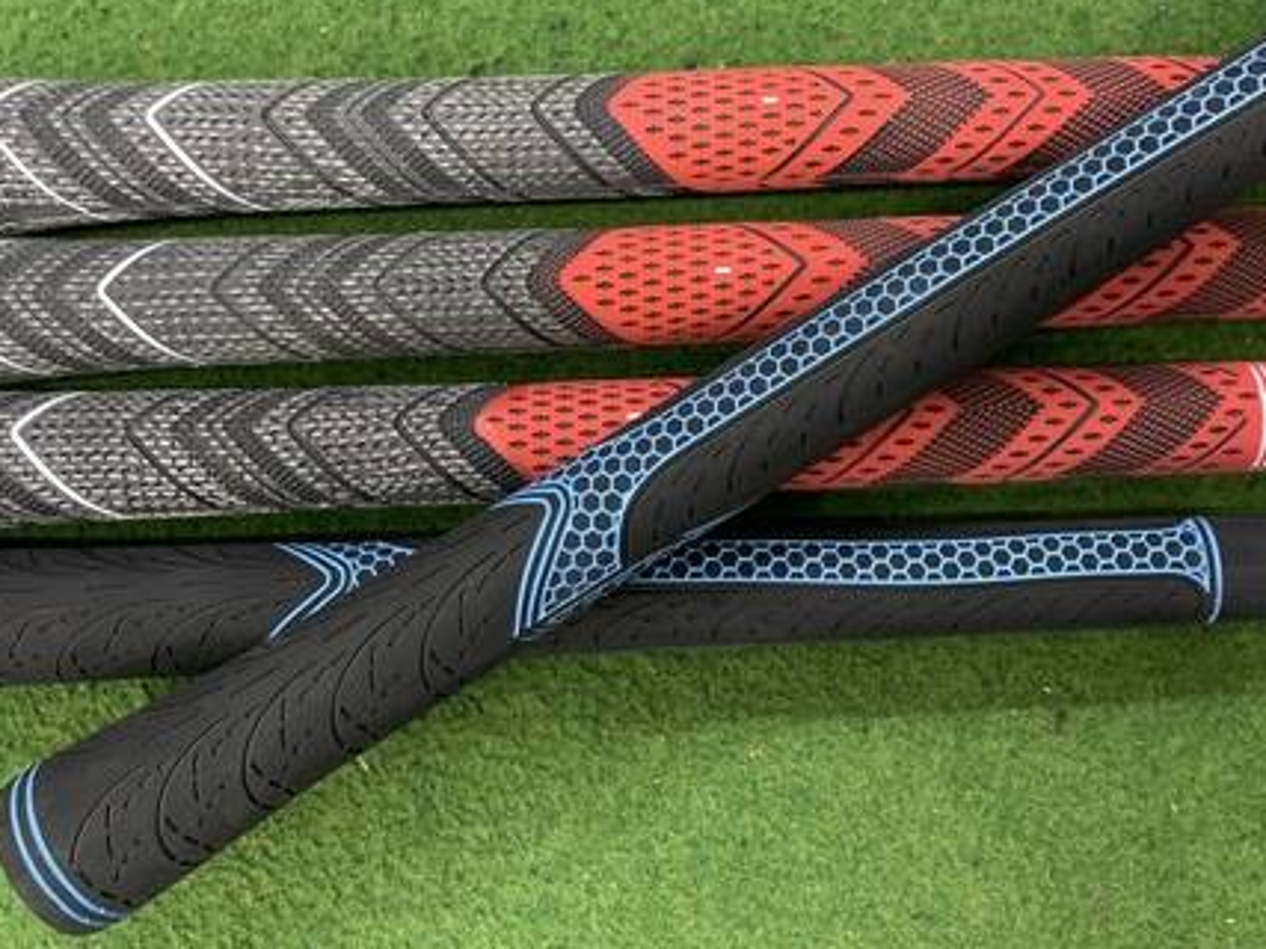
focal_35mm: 39
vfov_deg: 36.8
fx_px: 1426
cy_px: 457
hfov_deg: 47.9
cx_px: 602
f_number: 1.8
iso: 250
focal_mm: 4.25
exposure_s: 1/40
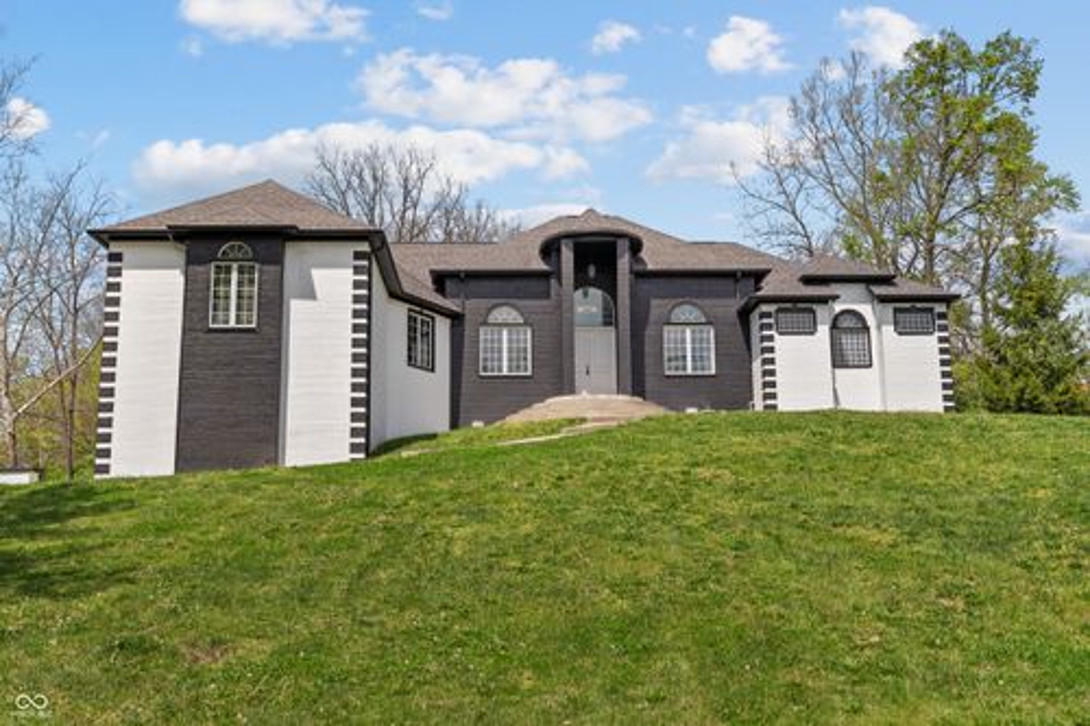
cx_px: 545
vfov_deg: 36.8
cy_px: 363
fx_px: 1090
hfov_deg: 53.1
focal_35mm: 36
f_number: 5
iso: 100
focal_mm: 24
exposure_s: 1/640
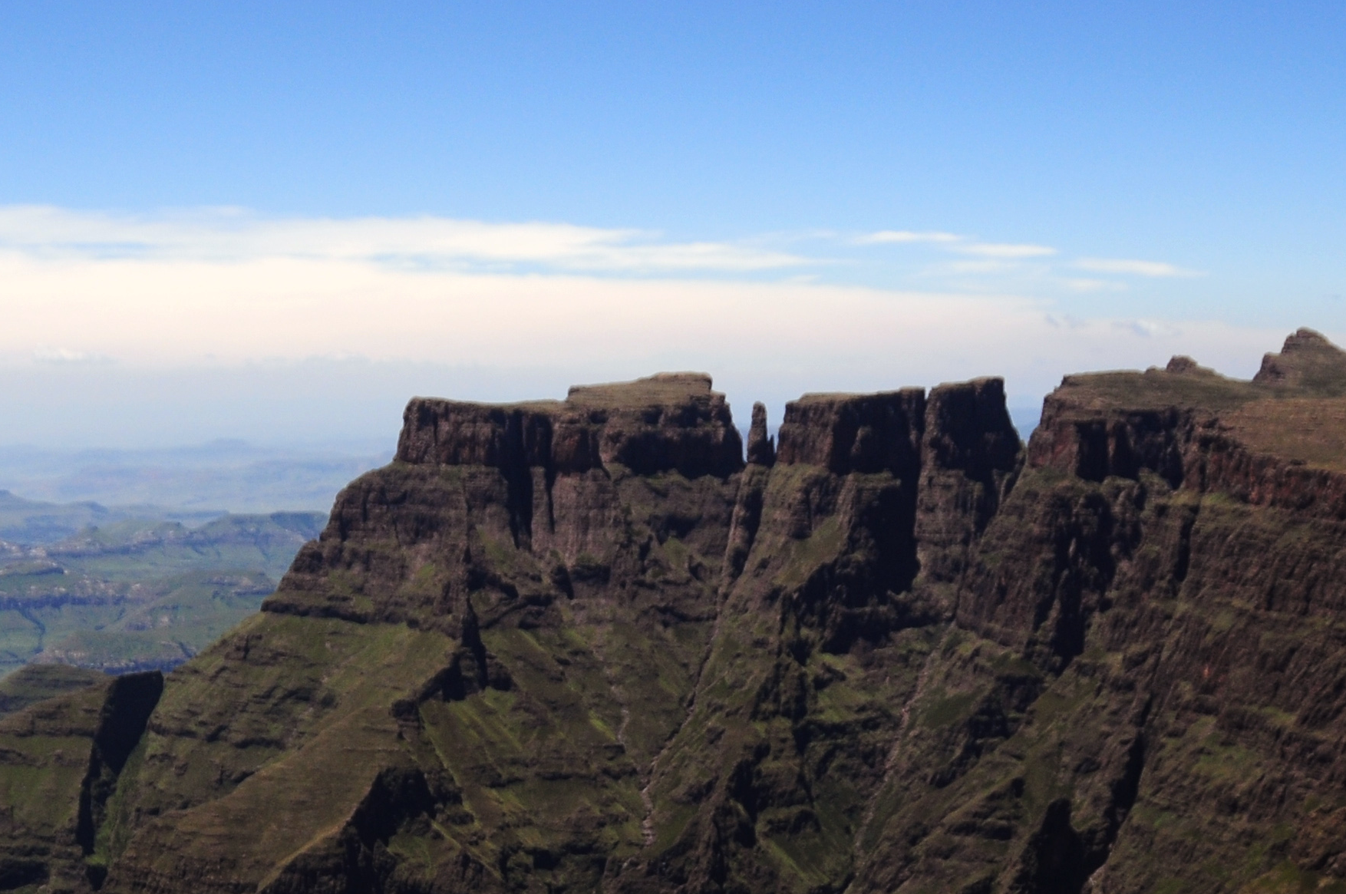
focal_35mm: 66
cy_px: 932
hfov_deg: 30.1
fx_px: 2465
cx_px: 373
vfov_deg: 19.8
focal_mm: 18
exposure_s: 1/3200
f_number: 3.5
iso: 200
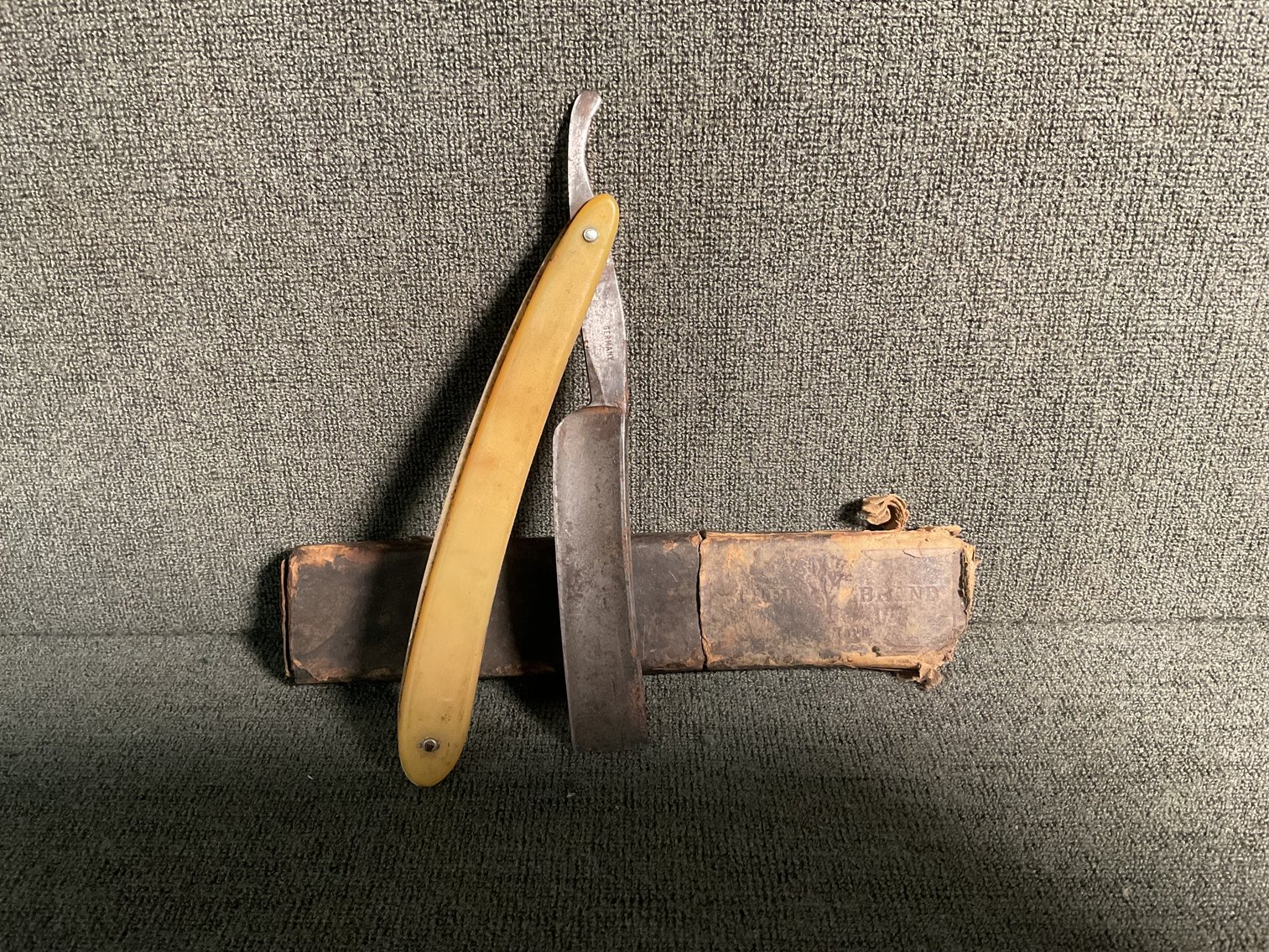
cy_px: 476
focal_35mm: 29
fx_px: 1063
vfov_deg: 48.2
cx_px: 634
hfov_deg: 61.7
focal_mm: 3
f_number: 1.8
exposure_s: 1/60
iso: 200
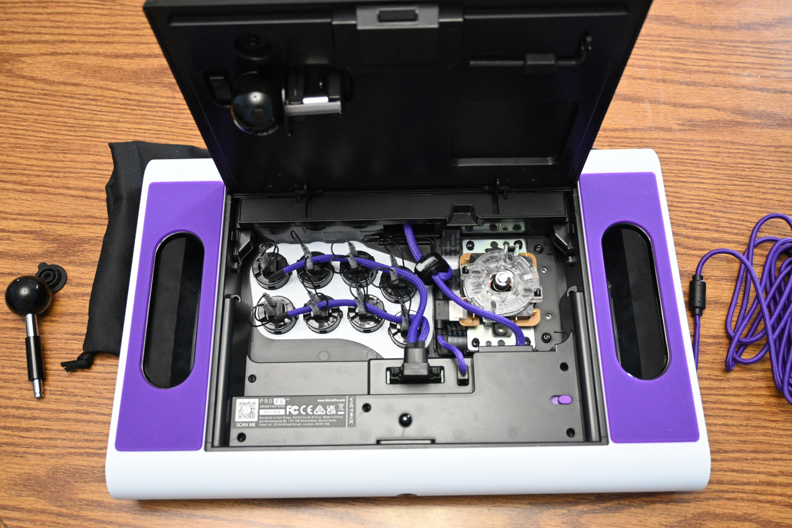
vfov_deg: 40.8
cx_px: 396
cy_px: 264
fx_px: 709
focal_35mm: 32
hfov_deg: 58.3
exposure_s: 1/80
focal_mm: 21.5
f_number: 4
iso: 3200
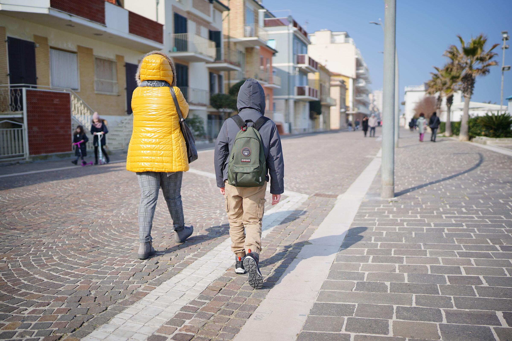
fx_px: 498
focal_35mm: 35
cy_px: 170
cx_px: 256
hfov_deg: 54.4
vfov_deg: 37.9
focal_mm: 35
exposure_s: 1/8000
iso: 100
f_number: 1.4
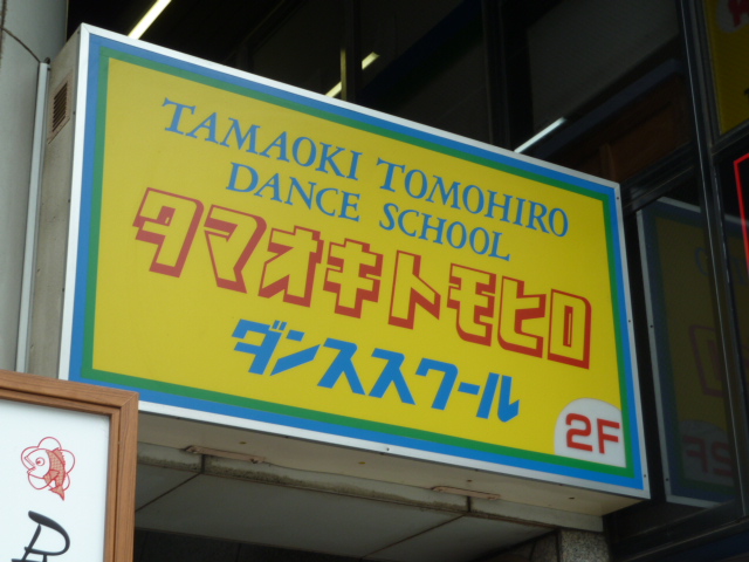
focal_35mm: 72
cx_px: 374
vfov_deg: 20.4
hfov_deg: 27.0
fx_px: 1558
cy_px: 281
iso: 80
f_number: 4.1
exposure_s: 1/50
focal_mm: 11.9
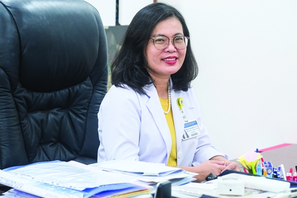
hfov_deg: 19.3
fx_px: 874
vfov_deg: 12.9
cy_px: 96
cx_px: 180
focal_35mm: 106
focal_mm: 55
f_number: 3.5
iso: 1600
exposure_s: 1/60
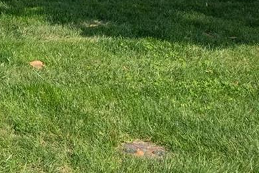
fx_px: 705
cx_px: -163
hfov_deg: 17.9
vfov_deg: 12.8
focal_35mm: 98
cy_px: -131
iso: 400
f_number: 8
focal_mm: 12
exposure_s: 1/1000
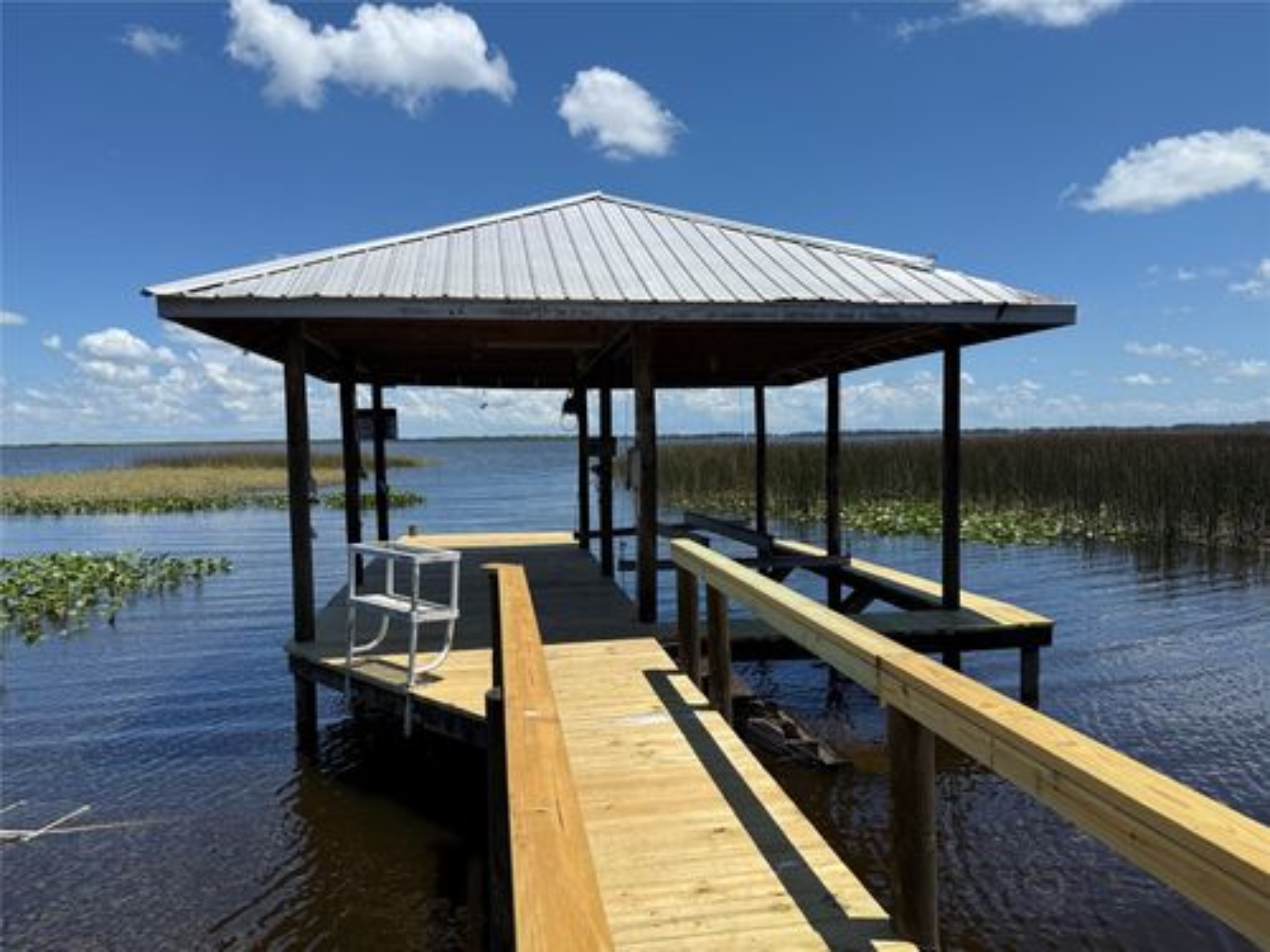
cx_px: 635
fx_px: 881
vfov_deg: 56.8
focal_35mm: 24
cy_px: 476
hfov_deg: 71.6
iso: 80
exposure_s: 1/6711
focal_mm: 6.76
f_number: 1.78
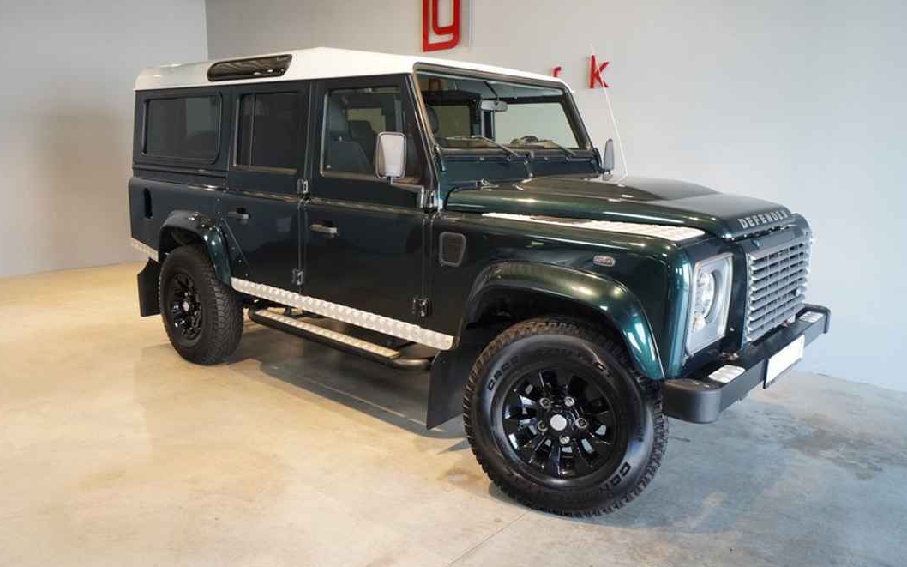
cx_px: 459
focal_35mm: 27
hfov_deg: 69.4
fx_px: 655
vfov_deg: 46.7
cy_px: 267
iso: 2000
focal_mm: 17
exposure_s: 1/50
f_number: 5
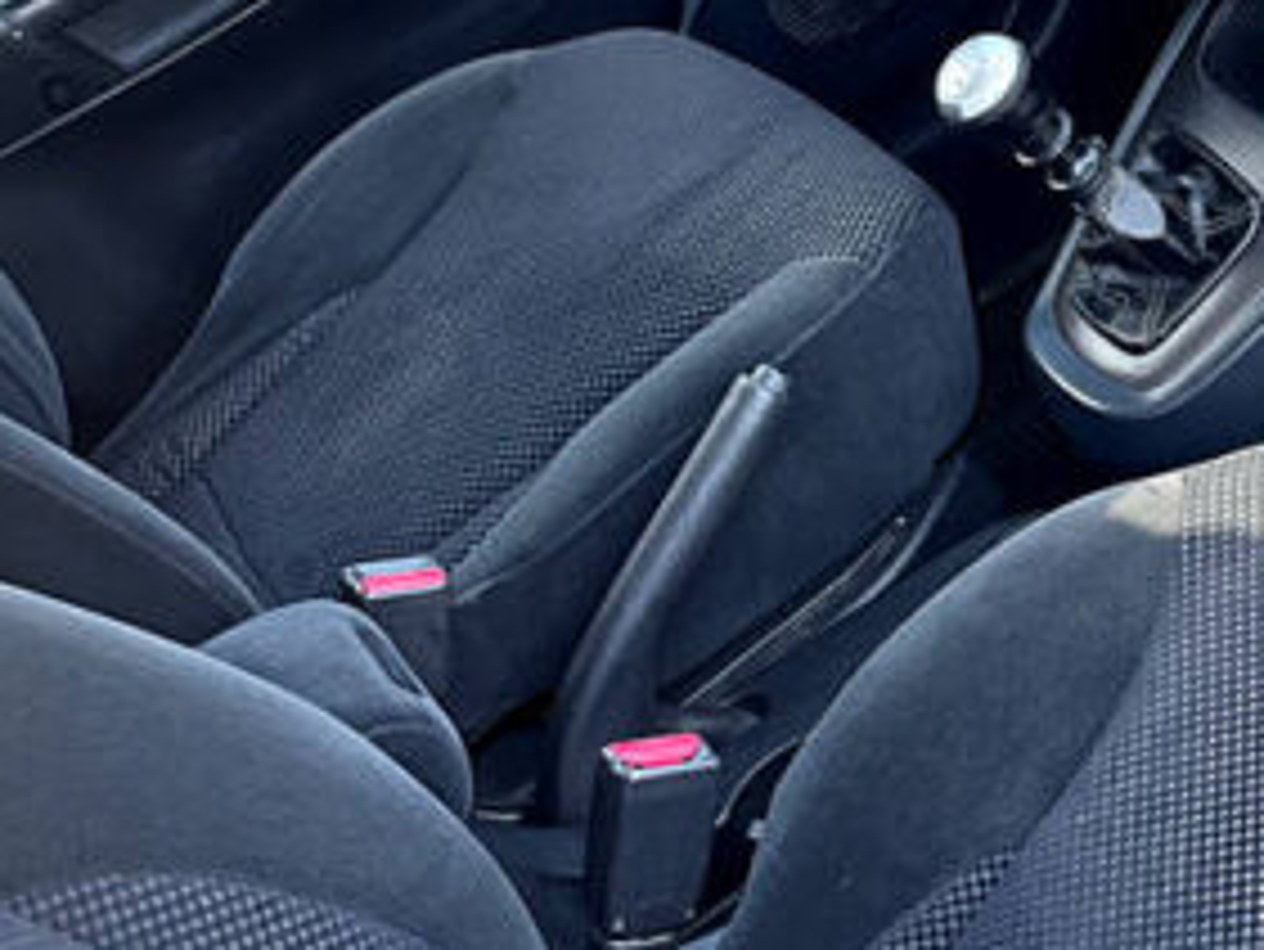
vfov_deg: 19.8
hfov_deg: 25.8
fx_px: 2703
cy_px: 225
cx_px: 1039
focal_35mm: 74
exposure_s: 1/163
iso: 40
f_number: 1.6
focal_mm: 5.1
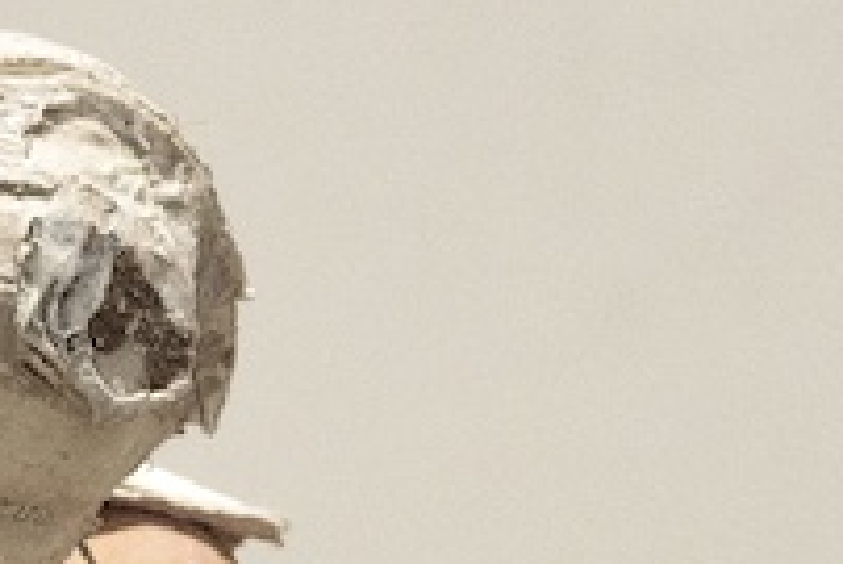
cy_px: 1176
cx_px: -263
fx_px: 9865
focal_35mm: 421
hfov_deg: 4.9
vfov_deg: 3.2
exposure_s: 1/125
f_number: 3.3
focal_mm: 85
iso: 1600
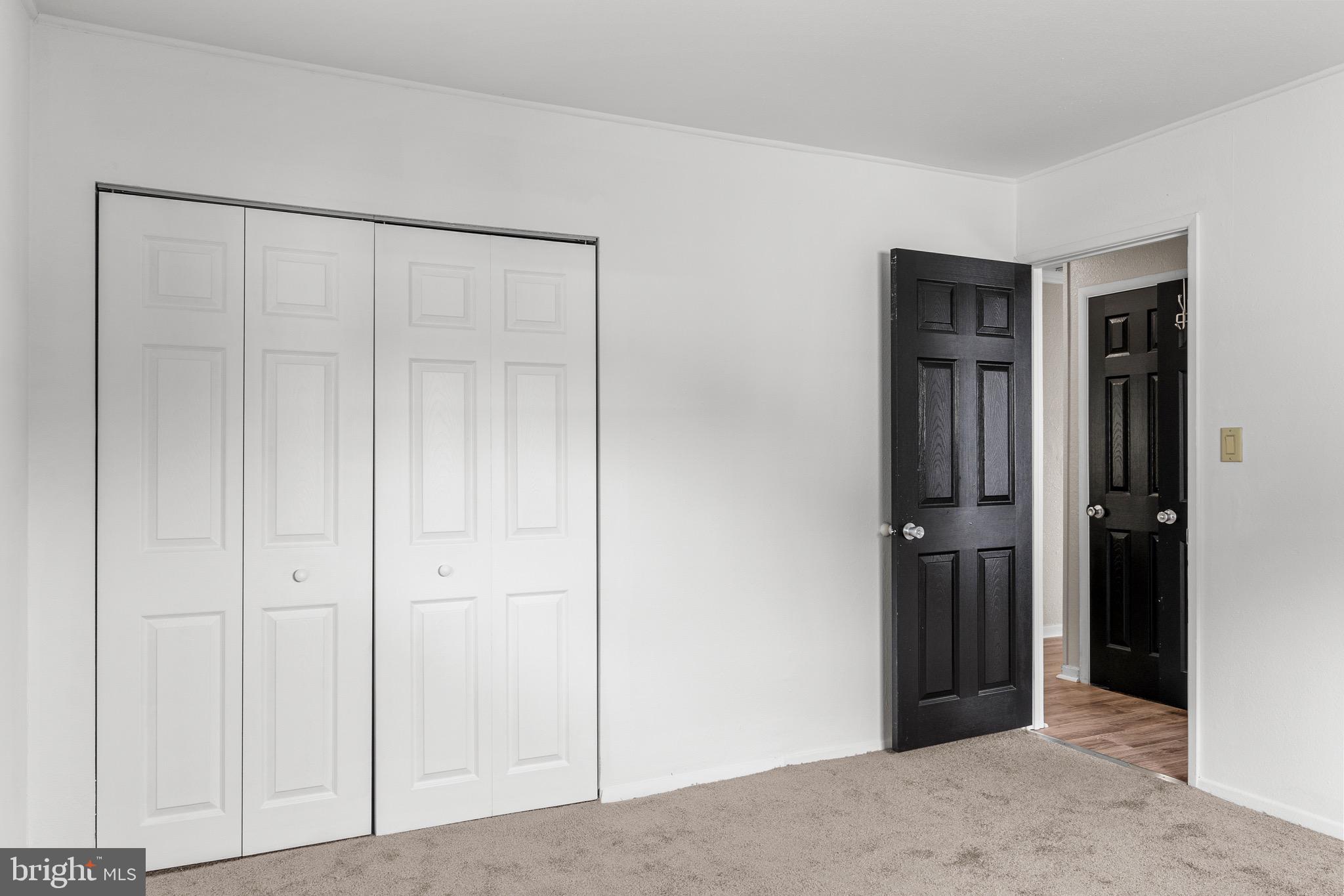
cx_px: 672
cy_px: 448
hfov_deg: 73.7
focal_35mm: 24
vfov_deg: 53.1
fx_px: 896
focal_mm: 16
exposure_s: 1/2
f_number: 9
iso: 250
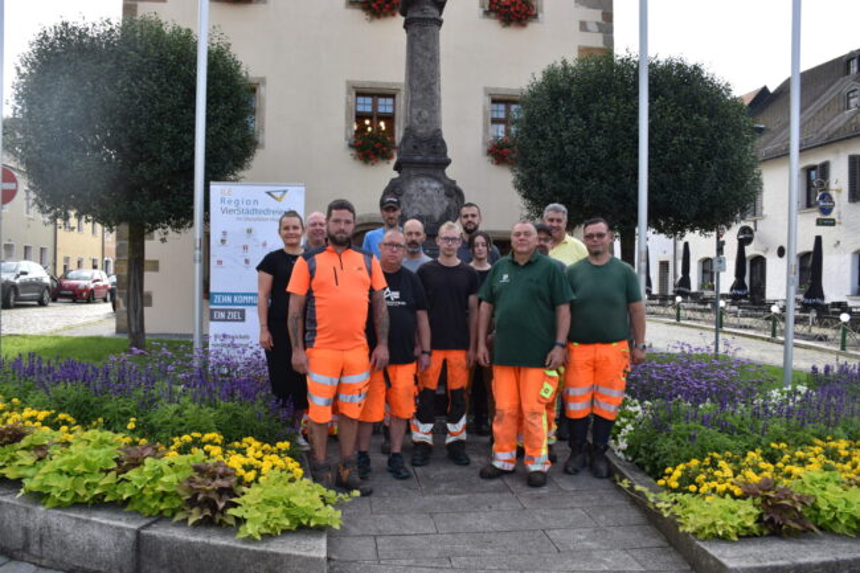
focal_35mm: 27
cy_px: 286
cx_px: 430
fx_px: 645
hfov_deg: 67.4
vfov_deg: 47.9
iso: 200
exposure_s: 1/250
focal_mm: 18
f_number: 6.3
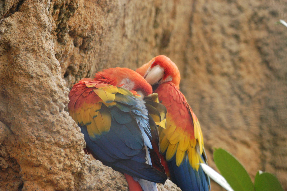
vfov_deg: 9.1
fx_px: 1195
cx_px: 144
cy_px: 96
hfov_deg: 13.7
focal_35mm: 150
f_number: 4.5
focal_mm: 100
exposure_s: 1/320
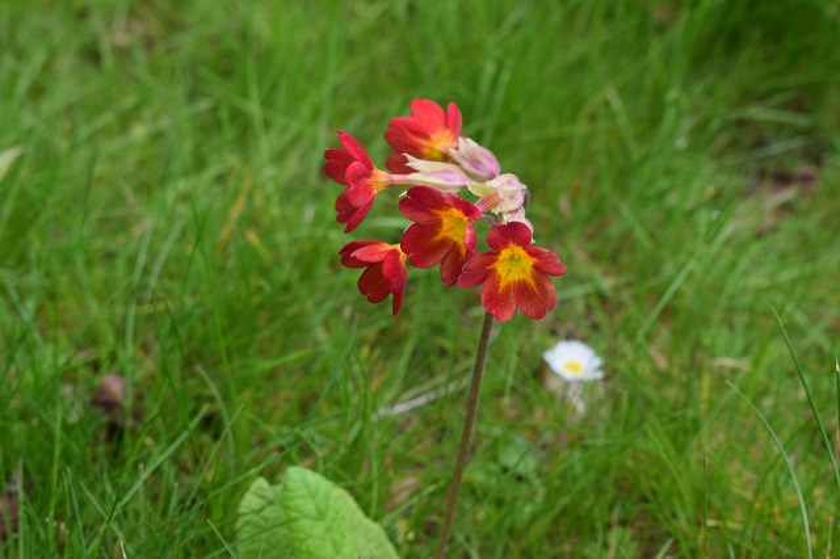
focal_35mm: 82
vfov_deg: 16.5
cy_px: 280
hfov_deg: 24.6
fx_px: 1924
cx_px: 420
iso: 360
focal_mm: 55
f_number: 8
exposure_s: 1/250
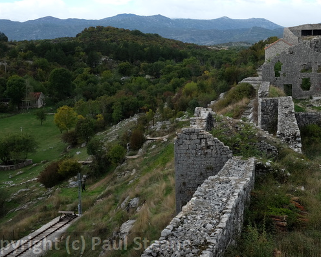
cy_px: 90
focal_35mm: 48
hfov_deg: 38.1
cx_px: 228
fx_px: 456
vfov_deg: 31.2
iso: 200
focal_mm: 21.4
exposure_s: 1/280
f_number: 5.6
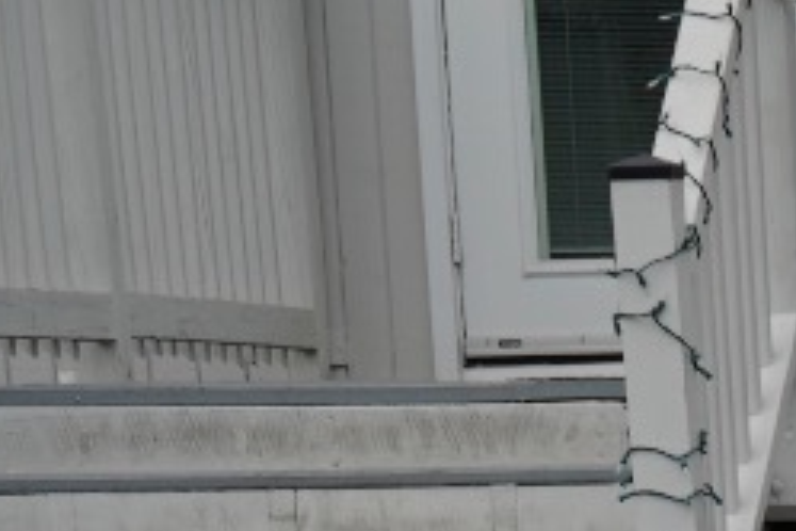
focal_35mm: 247
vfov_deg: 5.4
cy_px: 1056
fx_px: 5461
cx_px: 2340
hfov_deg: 7.4
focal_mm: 38
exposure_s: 1/20
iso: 100
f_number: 11
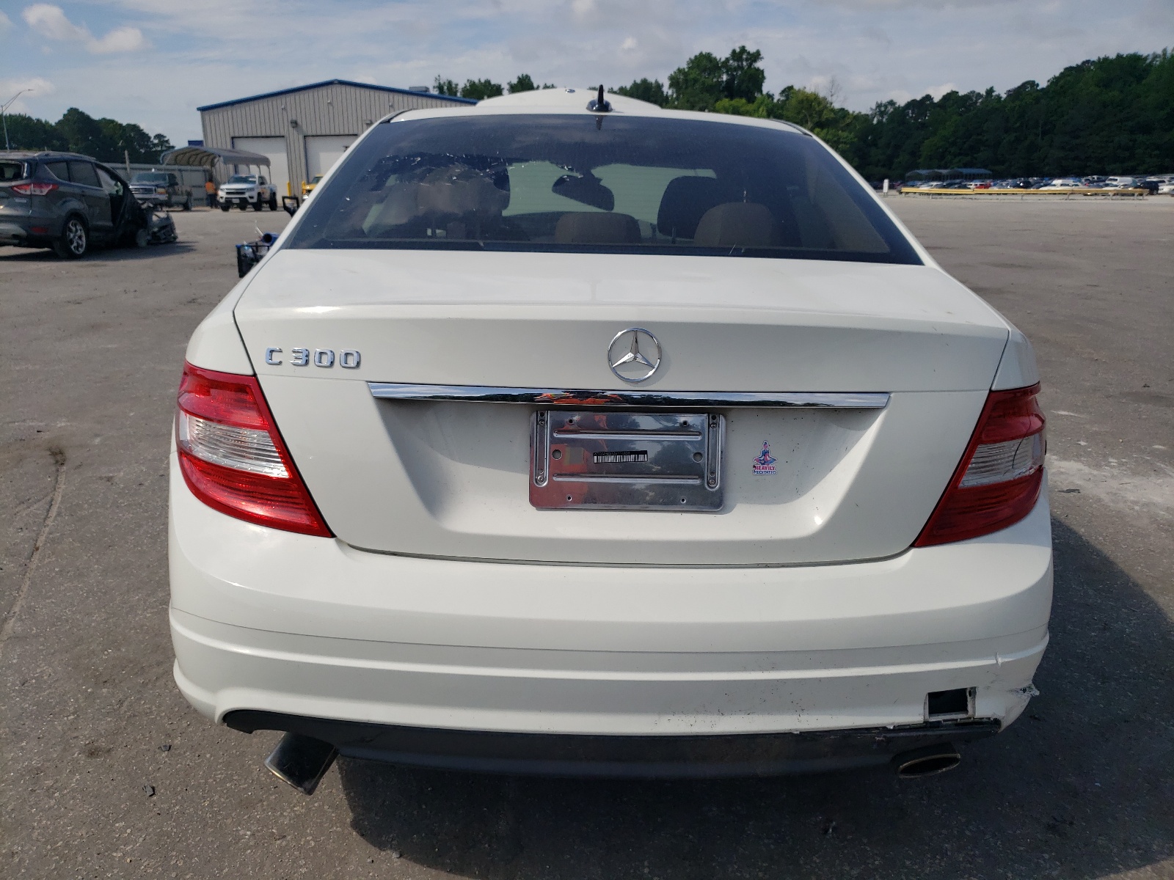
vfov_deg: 53.1
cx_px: 587
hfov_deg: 67.3
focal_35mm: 26
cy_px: 440
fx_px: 882
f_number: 1.5
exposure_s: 1/10000
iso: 50
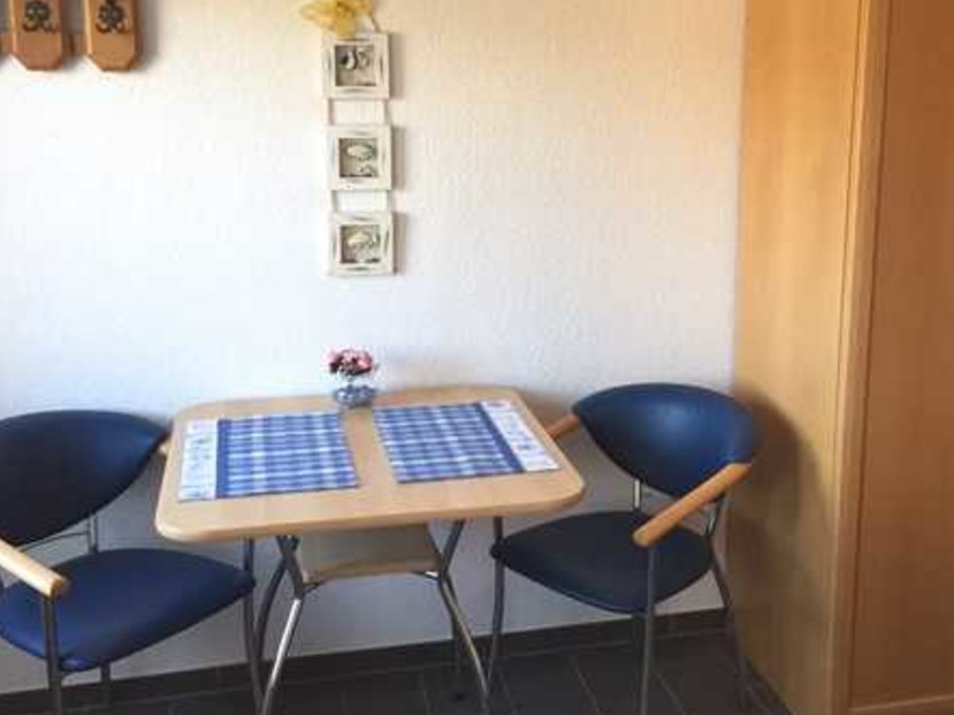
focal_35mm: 42
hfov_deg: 44.5
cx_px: 579
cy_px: 276
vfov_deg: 34.2
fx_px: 1157
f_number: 2.2
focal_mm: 4.15
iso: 40
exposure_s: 1/30
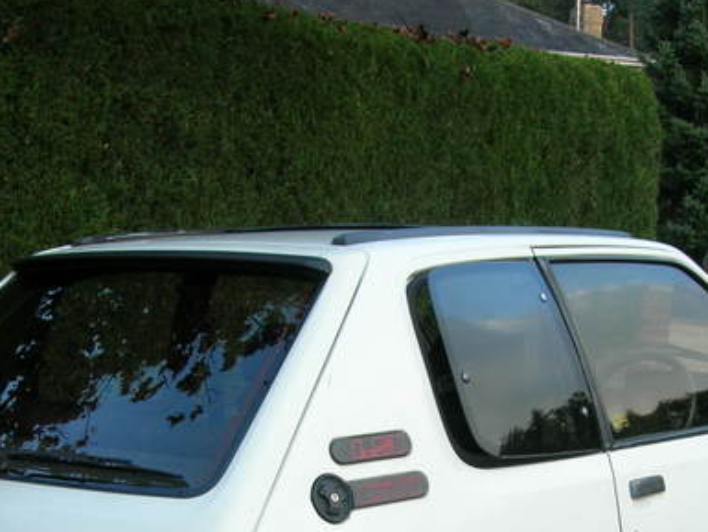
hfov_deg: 24.7
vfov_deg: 18.2
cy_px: 543
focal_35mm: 79
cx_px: 421
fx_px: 1616
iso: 64
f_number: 4.8
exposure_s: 1/93.8
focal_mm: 7.8
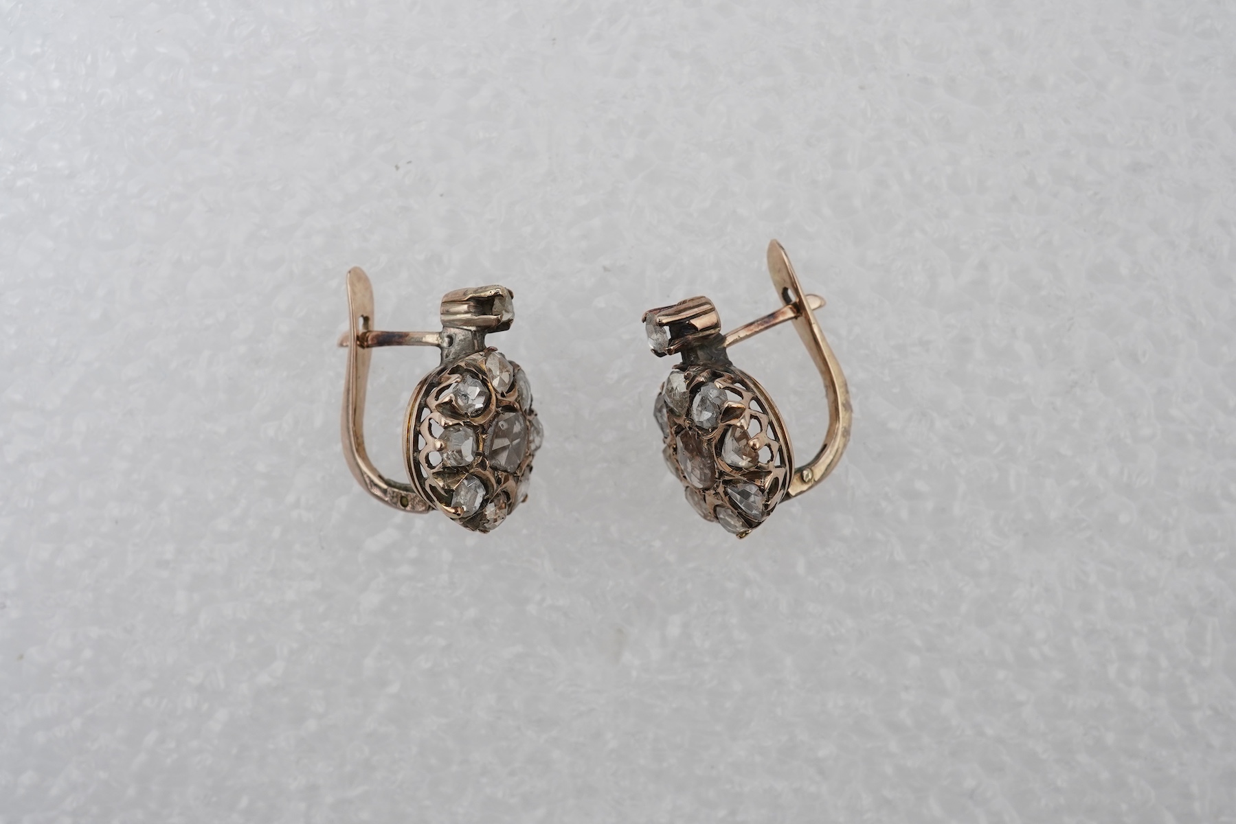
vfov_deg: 29.9
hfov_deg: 43.6
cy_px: 412
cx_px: 618
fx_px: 1545
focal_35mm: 45
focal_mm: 30
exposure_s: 1/125
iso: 500
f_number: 18
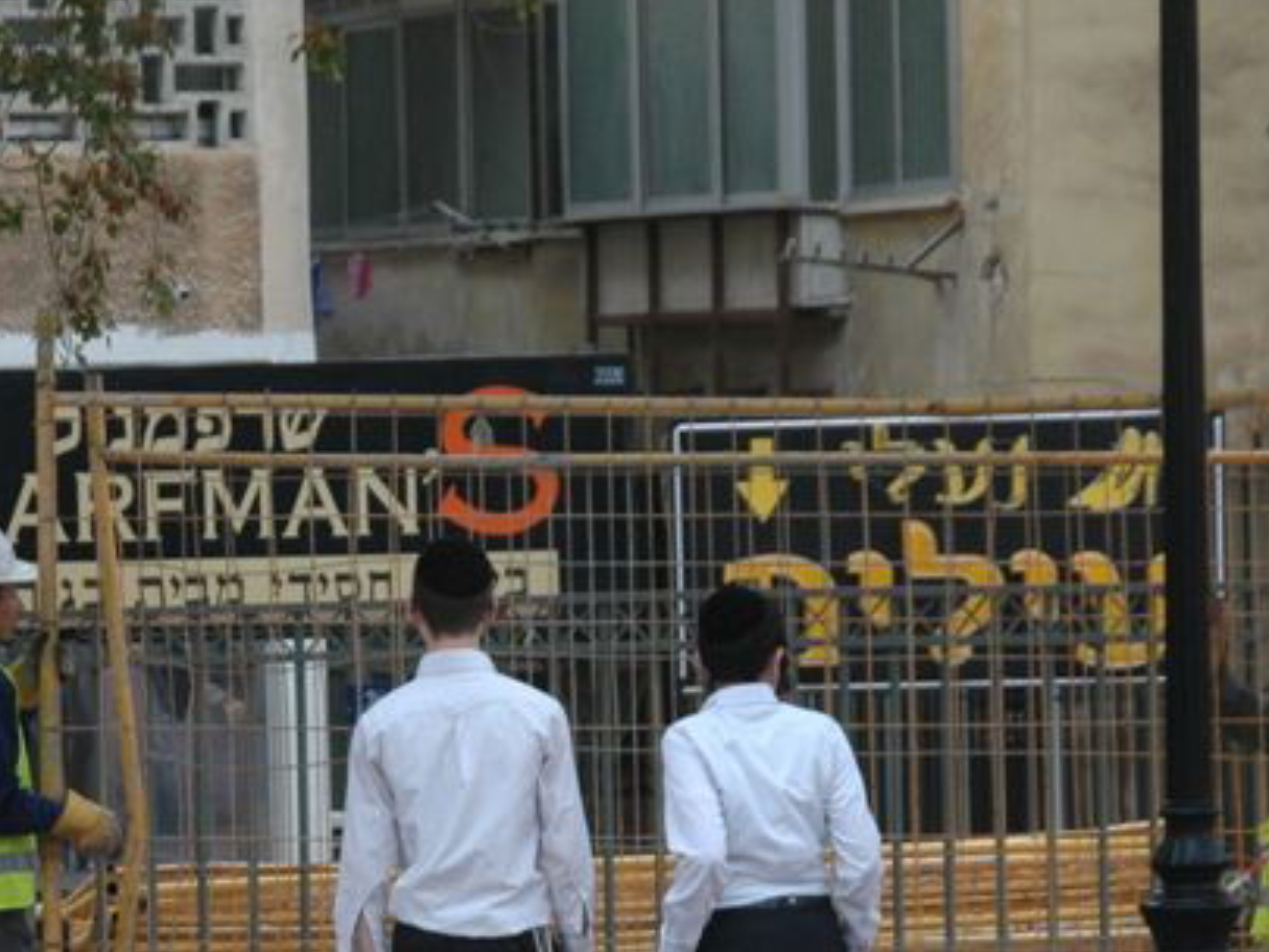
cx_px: 423
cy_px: 778
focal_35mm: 284
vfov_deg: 5.2
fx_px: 10414
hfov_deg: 7.0
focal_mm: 78
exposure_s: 1/250
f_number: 8
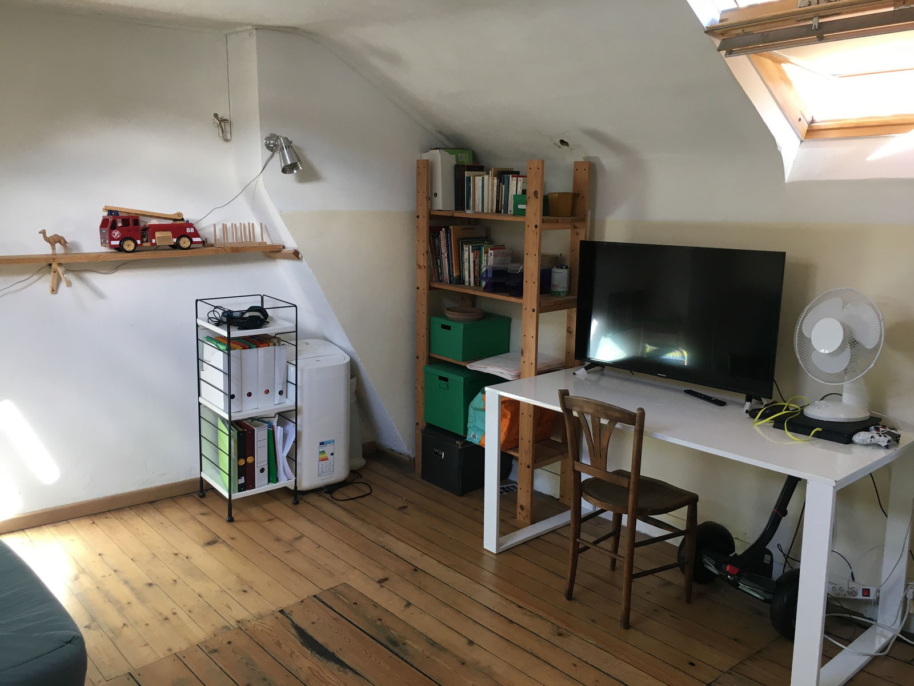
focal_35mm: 29
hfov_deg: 61.7
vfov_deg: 48.2
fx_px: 766
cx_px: 457
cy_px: 343
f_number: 2.2
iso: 40
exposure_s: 1/33
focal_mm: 4.15
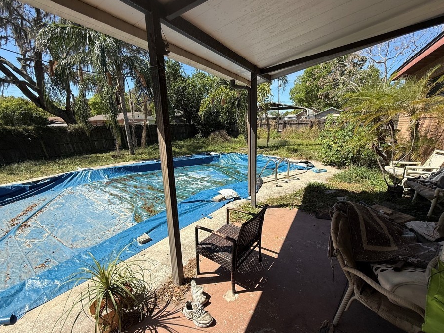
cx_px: 233
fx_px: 205
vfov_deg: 78.1
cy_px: 172
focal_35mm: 16
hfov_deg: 94.4
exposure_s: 1/1534
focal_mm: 2.22
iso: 50
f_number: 2.2
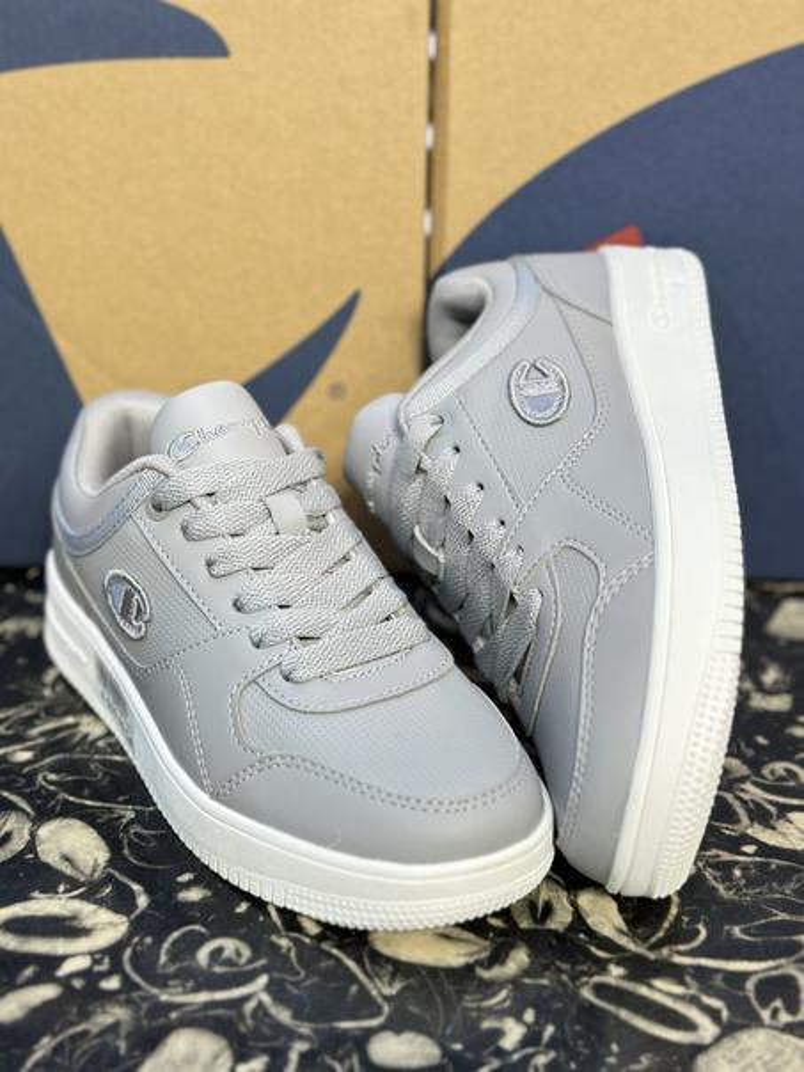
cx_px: 402
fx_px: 1486
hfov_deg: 30.3
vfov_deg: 39.7
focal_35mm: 48
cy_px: 536
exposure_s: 1/163
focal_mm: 6.86
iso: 64
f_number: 1.78
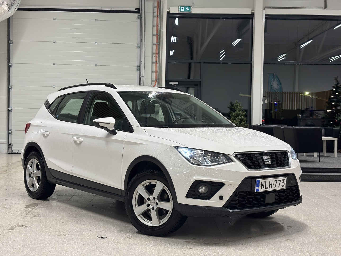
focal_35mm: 52
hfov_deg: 36.8
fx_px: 512
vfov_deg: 28.0
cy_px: 128
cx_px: 170
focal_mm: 5.96
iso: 64
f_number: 1.6
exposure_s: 1/98
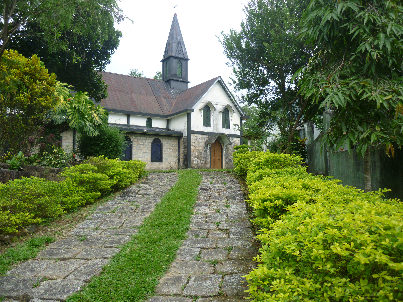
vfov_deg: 45.4
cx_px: 202
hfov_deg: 58.4
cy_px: 151
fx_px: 361
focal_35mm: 31
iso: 80
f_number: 2.8
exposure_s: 1/160
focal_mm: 5.5
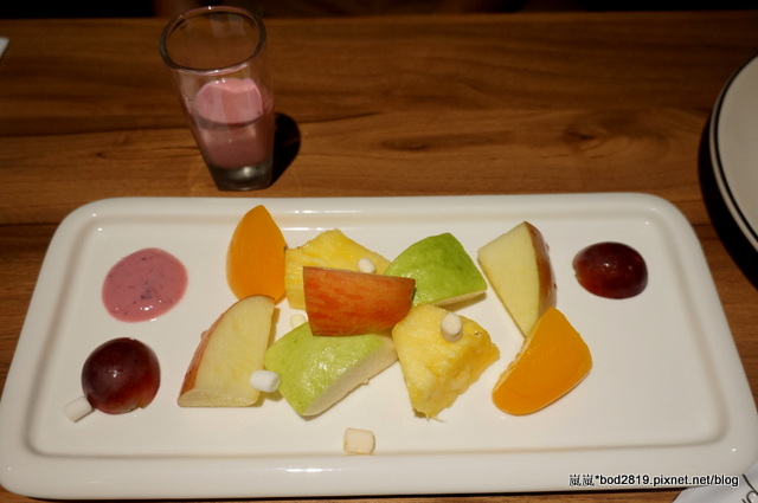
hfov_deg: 59.6
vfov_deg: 41.6
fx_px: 662
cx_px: 379
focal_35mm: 32
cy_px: 252
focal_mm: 21
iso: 500
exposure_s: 1/60
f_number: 4
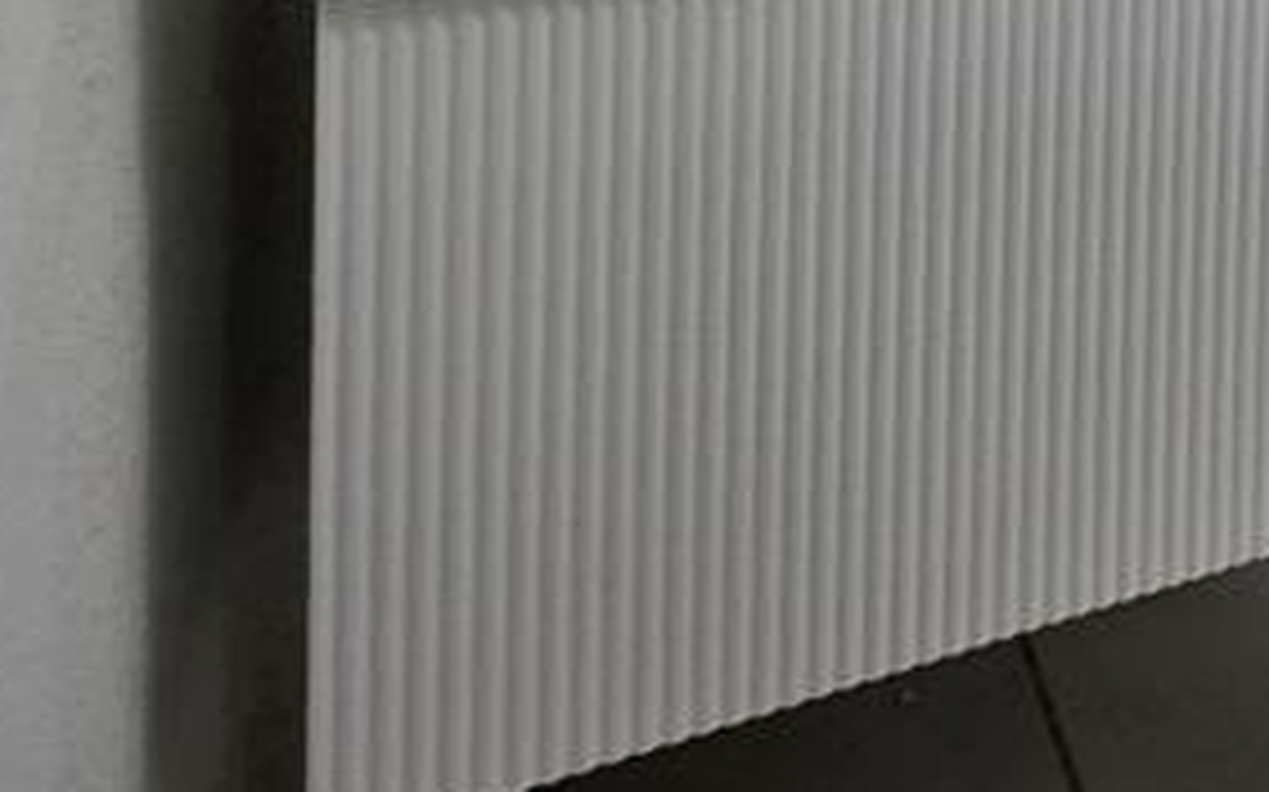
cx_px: 2092
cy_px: -482
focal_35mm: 50
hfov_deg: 25.0
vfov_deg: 20.8
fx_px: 1729
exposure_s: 1/120
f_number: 1.9
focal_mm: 2.2
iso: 320
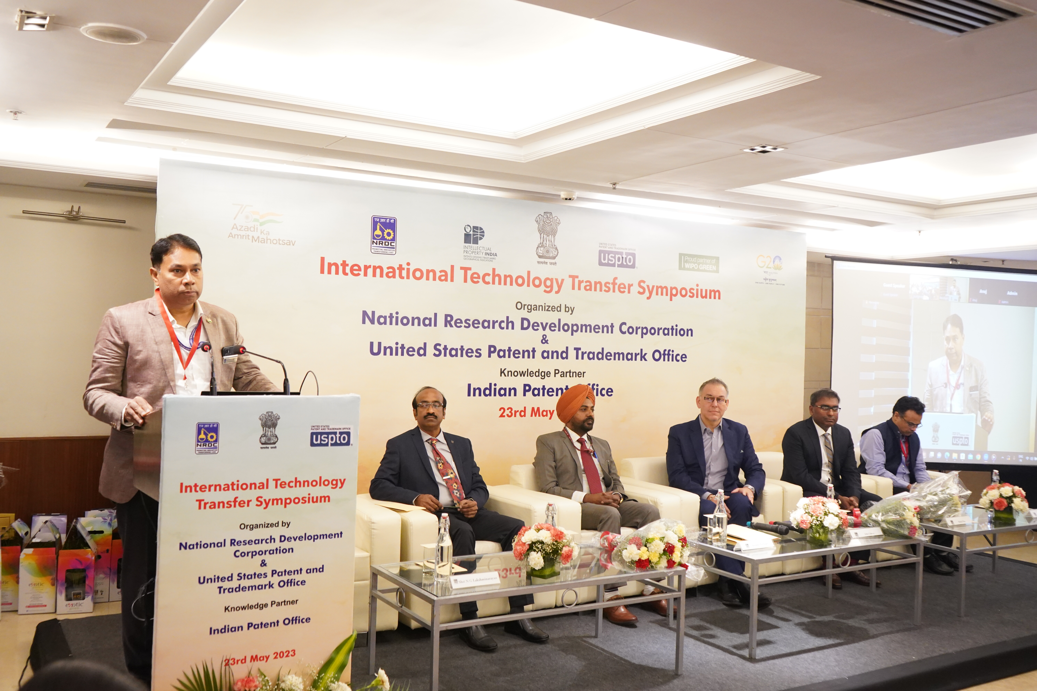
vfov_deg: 41.1
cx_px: 518
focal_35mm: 32
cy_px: 346
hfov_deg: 58.7
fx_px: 922
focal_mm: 32
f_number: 5
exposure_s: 1/80
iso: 5000
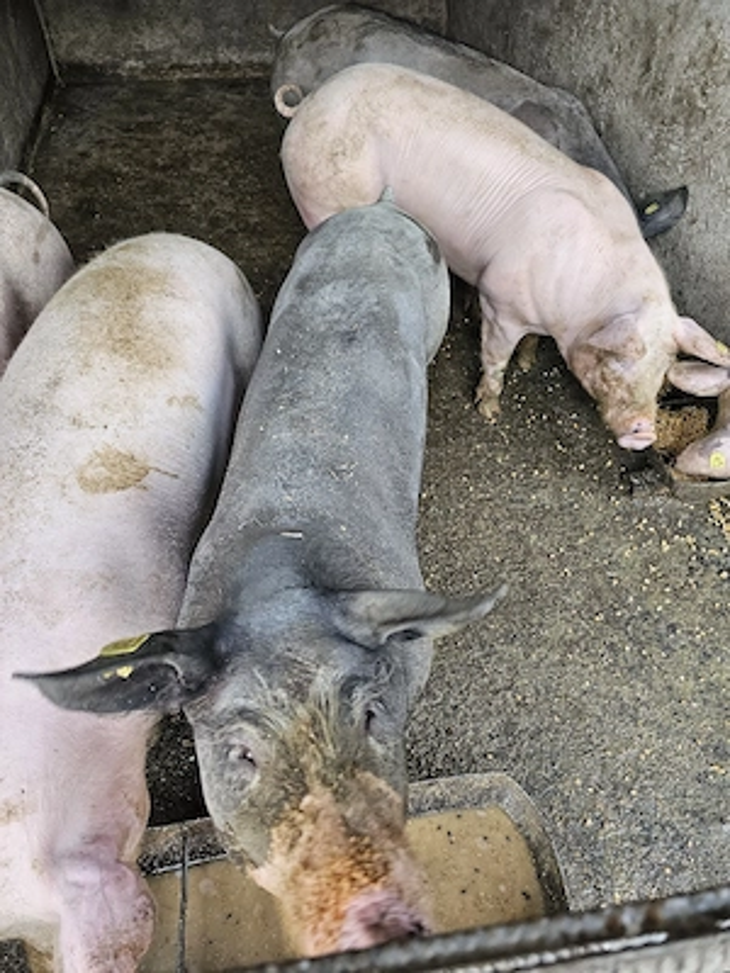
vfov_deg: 73.9
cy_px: 486
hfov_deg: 58.9
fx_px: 647
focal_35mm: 23
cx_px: 365
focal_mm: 6.3
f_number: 1.7
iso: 100
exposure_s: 1/101
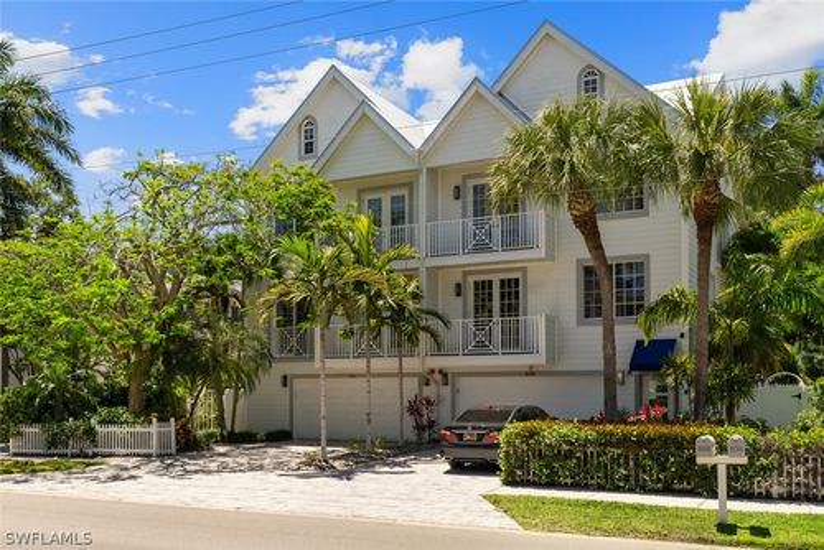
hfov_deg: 54.4
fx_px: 802
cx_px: 412
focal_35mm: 35
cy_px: 275
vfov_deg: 37.9
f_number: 4.5
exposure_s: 1/640
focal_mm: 35
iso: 100
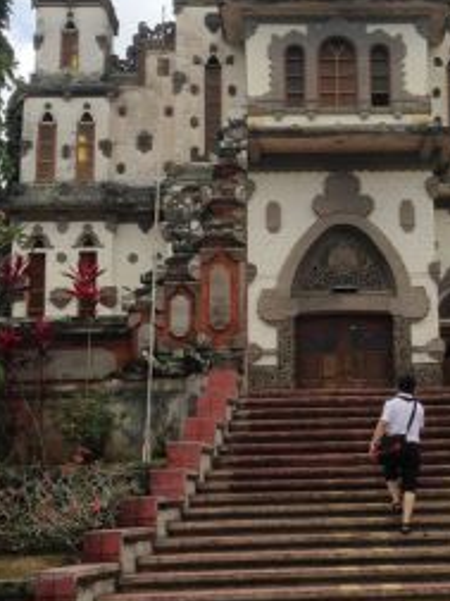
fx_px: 1248
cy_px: 215
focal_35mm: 72
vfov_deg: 26.9
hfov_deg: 20.2
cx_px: 363
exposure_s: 1/1466
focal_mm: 4.13
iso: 50
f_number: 2.4
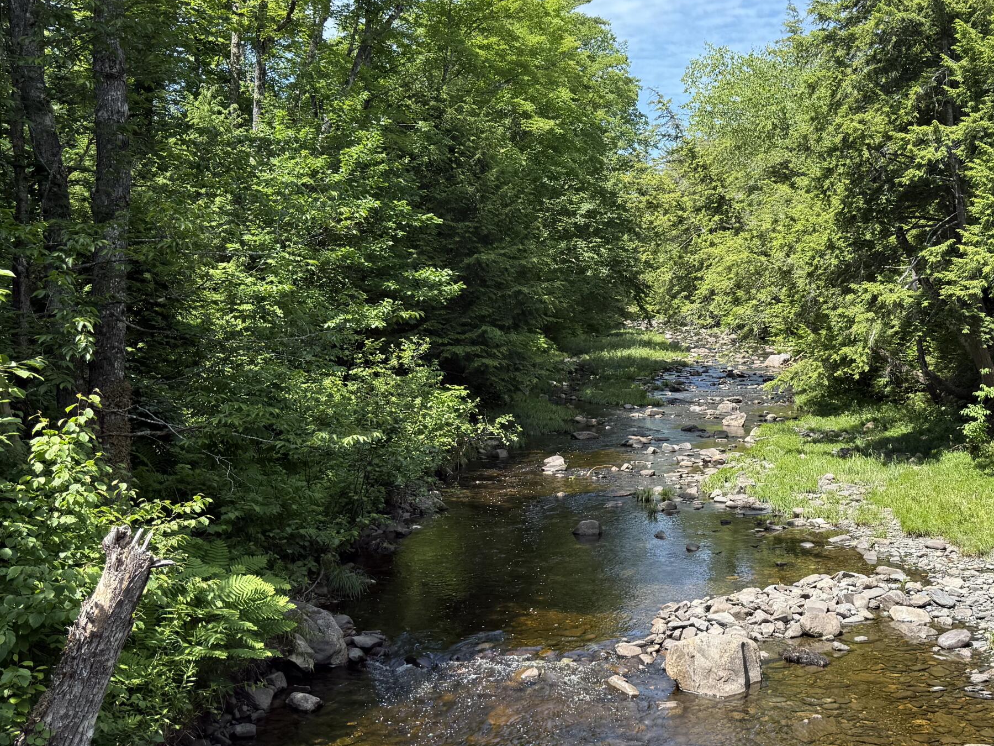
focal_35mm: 40
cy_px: 331
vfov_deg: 35.9
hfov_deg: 45.3
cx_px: 740
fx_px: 1149
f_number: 1.78
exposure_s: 1/1553
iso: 100
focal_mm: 6.76
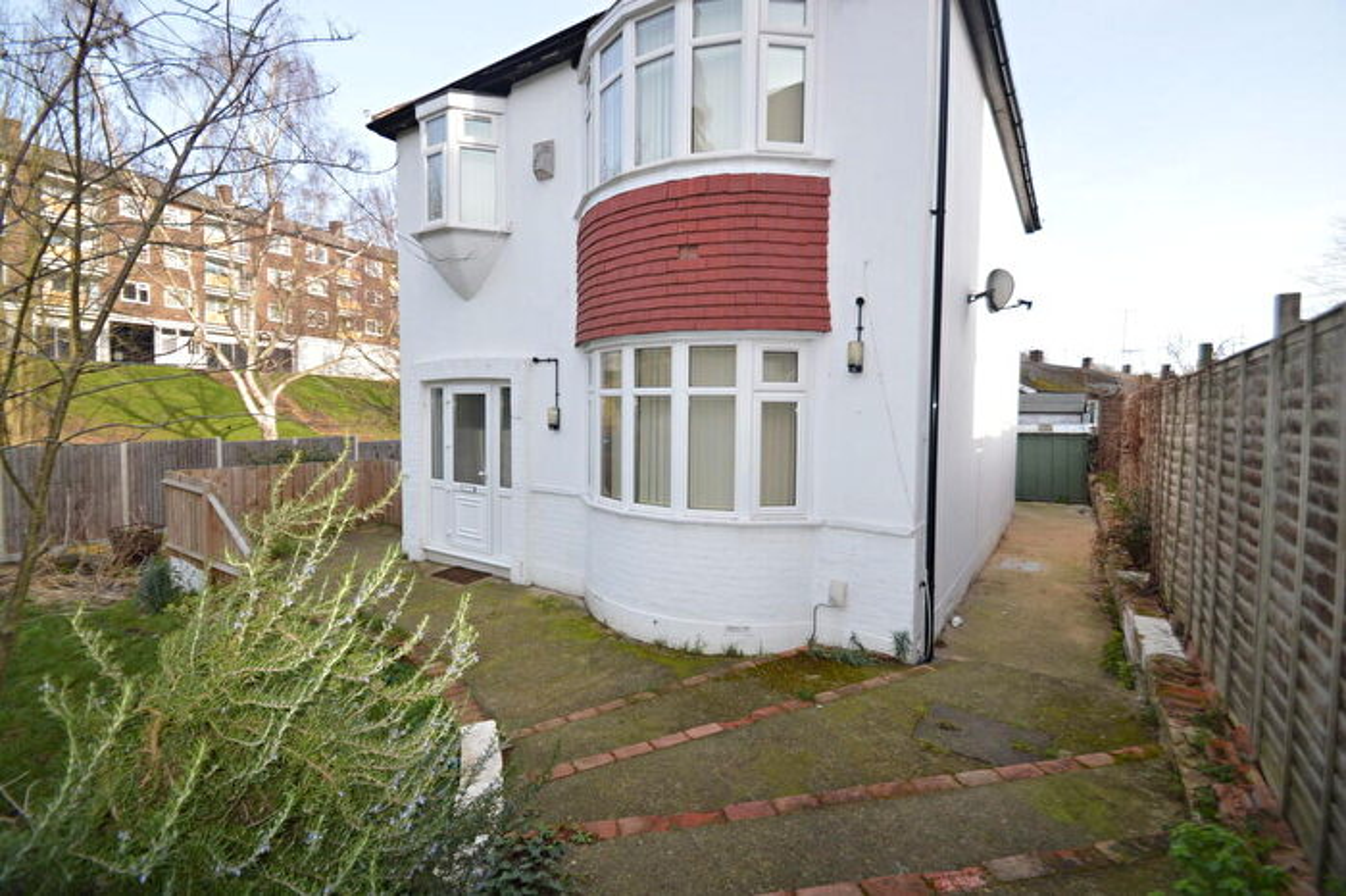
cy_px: 448
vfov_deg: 77.3
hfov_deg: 100.4
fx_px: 561
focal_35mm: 15
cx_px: 673
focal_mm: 10
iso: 100
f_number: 4.5
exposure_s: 1/200
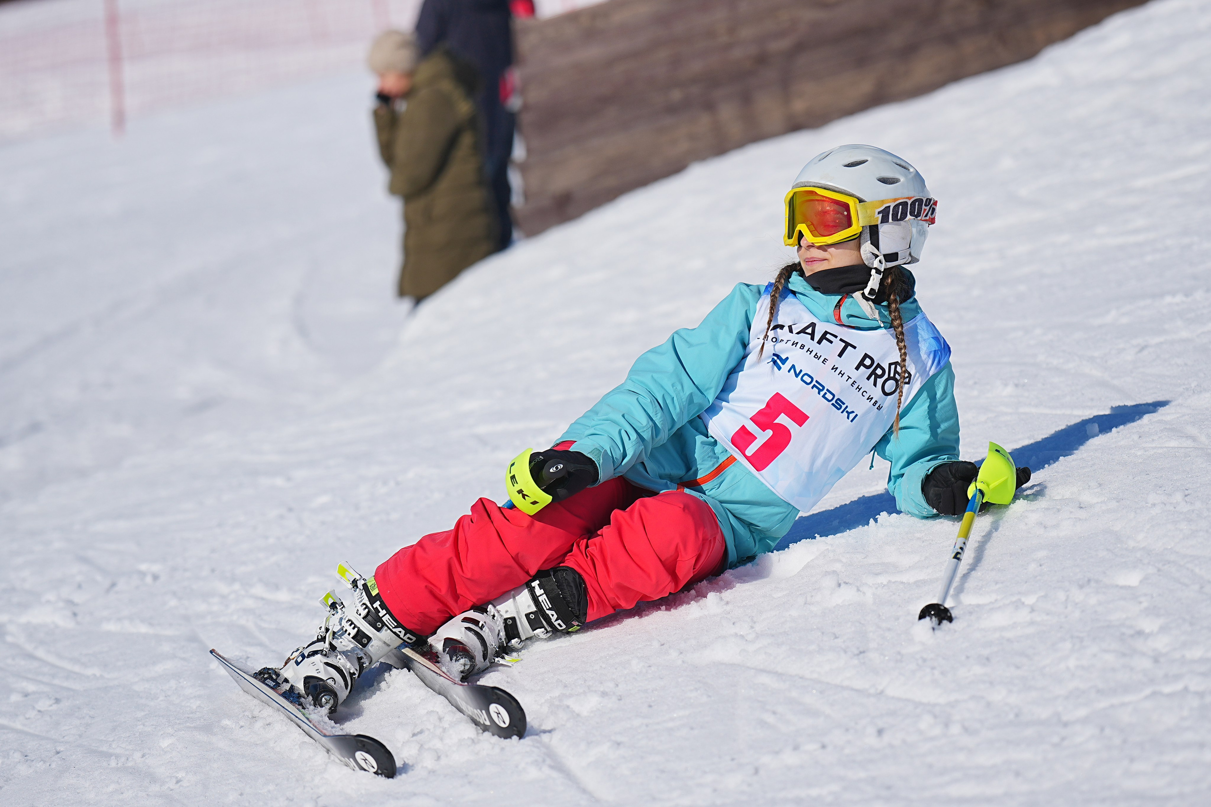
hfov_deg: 11.5
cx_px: 606
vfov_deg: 7.7
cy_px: 404
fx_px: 5988
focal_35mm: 178
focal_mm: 119
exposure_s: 1/5000
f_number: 2.8
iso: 100
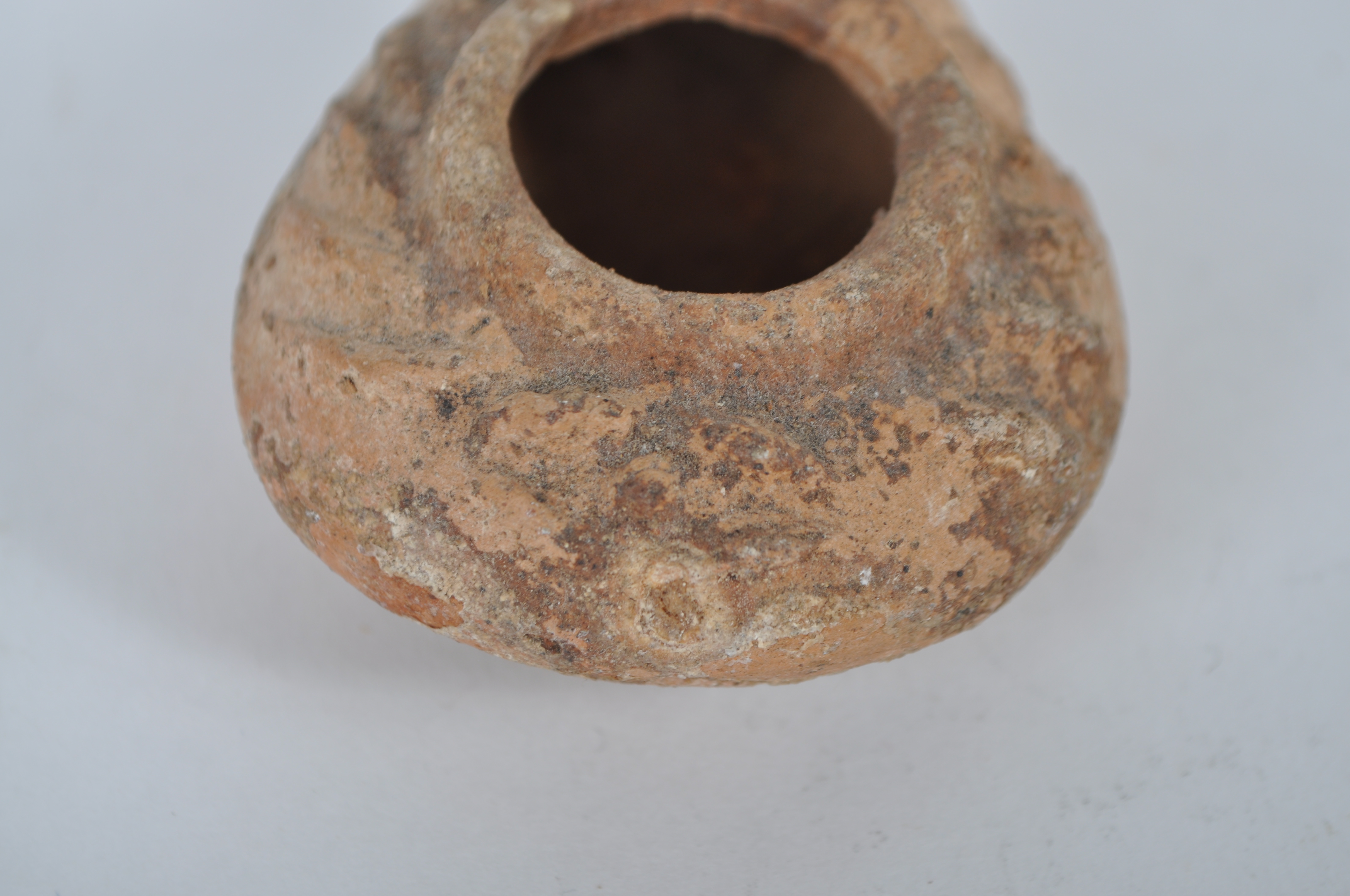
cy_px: 448
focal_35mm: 82
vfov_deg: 16.5
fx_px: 3090
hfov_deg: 24.6
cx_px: 675
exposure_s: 1/125
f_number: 9
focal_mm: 55
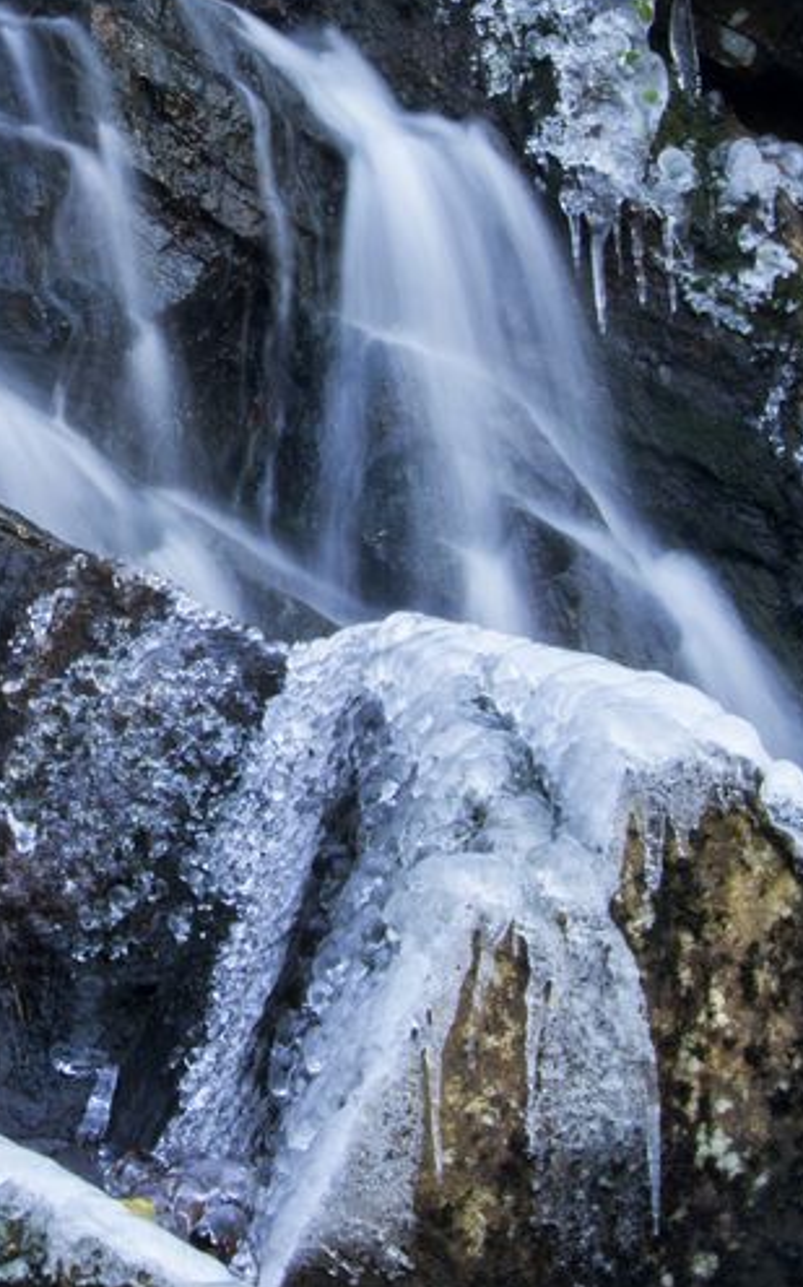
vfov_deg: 14.9
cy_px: 226
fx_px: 4871
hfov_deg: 9.3
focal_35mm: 139
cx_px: -60
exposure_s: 1/1.25
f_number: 29
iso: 250
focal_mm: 30
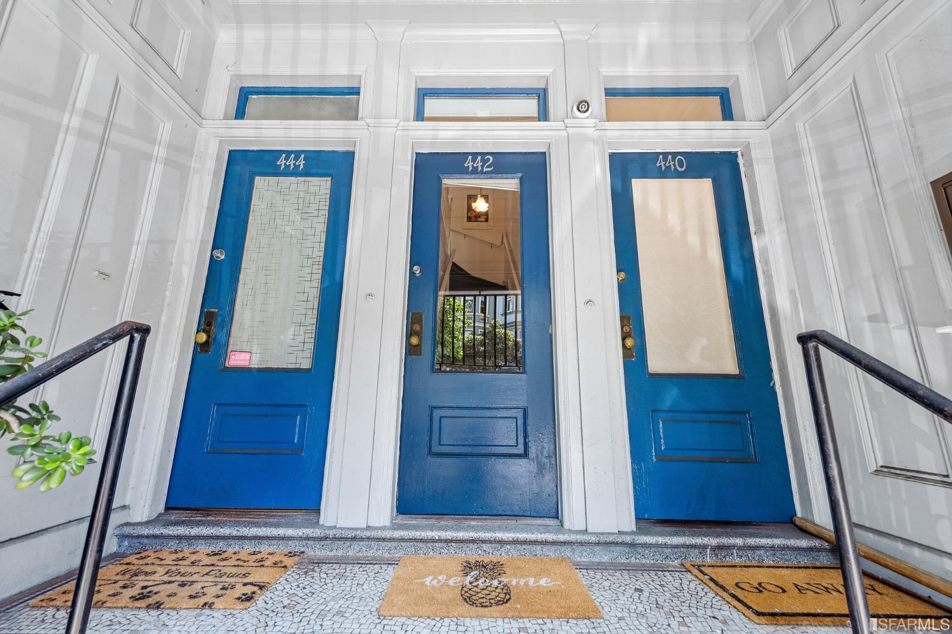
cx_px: 476
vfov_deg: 81.2
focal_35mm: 14
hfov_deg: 104.3
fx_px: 370
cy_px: 317
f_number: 8
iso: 125
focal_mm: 14
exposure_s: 1/13
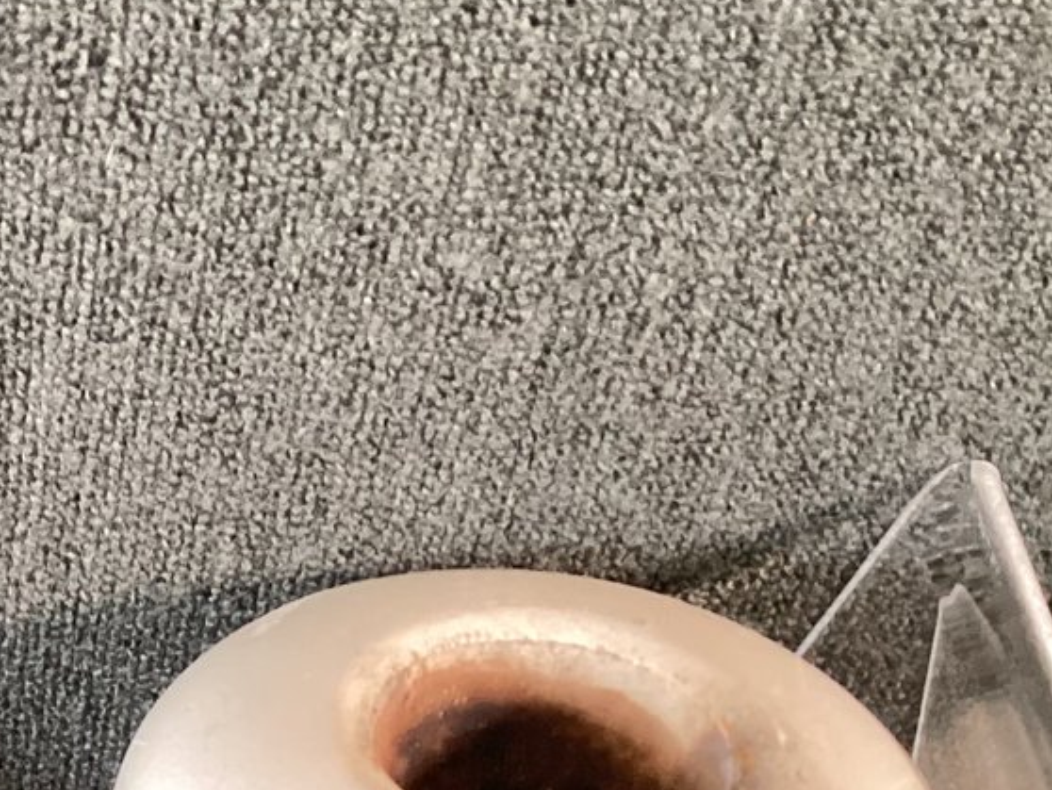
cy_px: 774
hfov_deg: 21.4
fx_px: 2554
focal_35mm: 84
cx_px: -263
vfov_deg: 17.2
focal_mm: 3.3
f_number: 2.4
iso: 320
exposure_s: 1/60
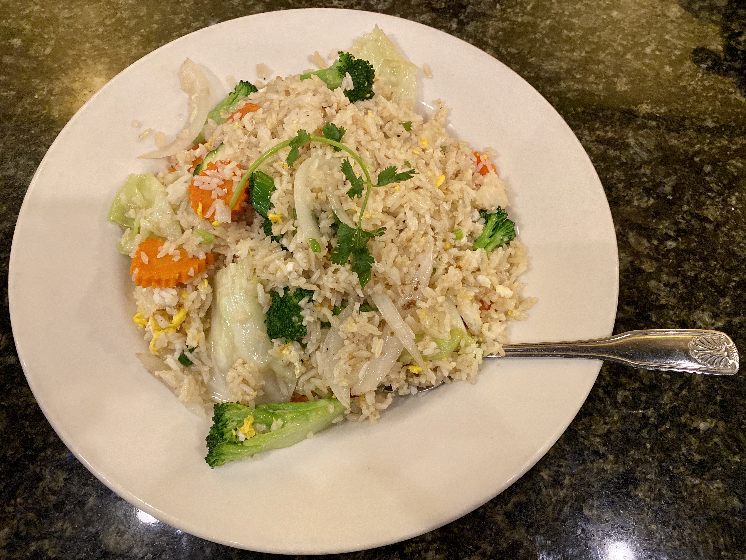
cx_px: 373
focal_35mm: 26
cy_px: 280
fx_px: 560
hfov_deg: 67.3
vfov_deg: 53.1
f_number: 1.8
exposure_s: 1/40
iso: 500
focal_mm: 4.25
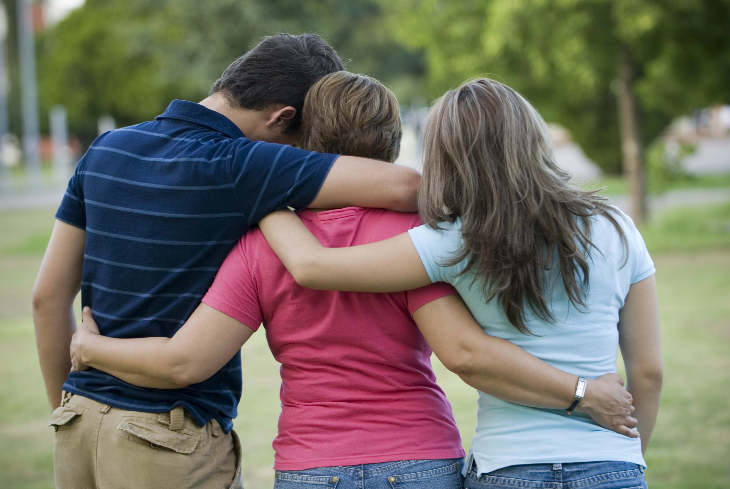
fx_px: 2984
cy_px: 244
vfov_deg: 9.4
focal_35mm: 147
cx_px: 365
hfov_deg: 13.9
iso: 100
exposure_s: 1/80
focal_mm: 98
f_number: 2.8
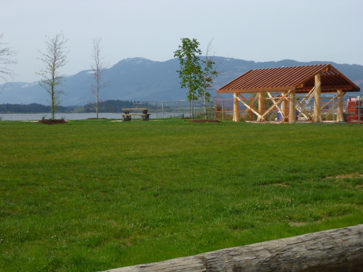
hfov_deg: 29.4
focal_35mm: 66
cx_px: 182
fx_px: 692
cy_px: 136
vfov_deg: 22.3
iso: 100
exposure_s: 1/500
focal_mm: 11.7
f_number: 5.3
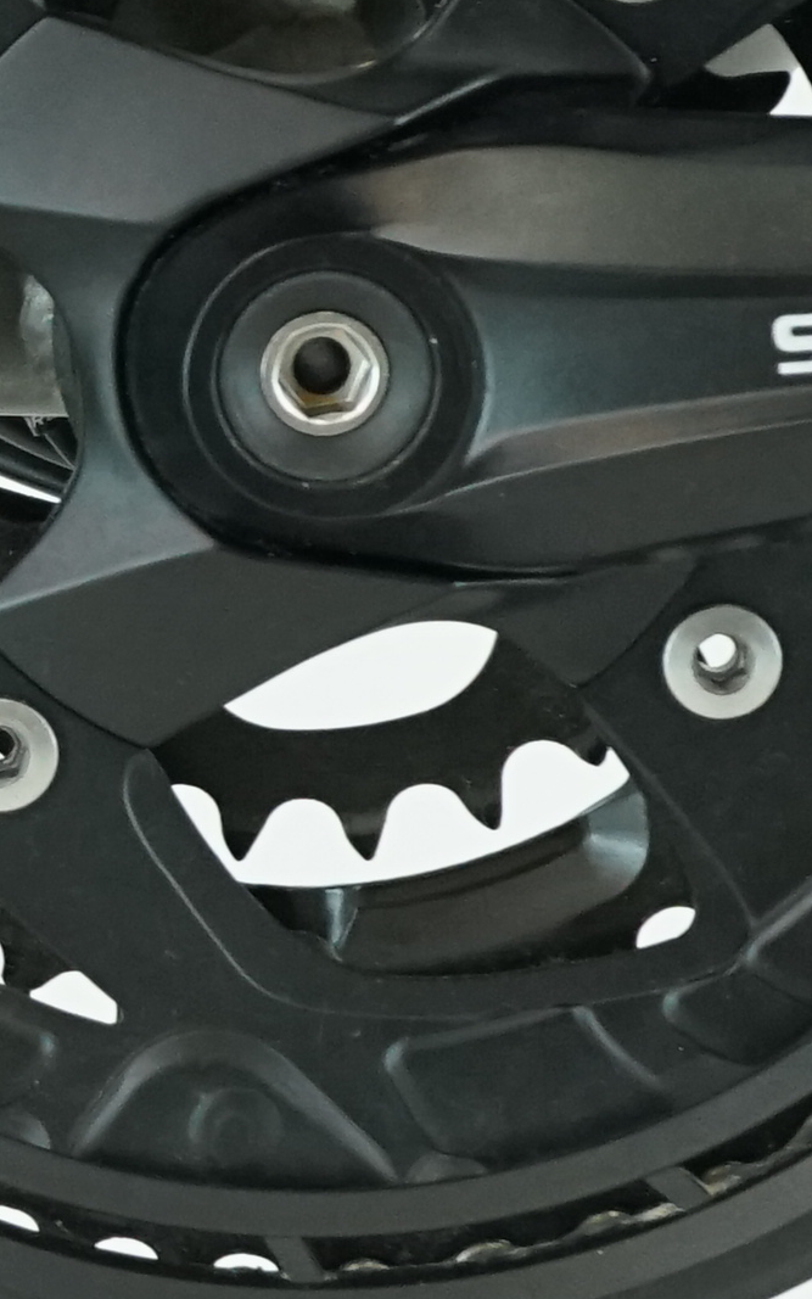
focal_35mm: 298
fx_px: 10550
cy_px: 502
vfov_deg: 7.0
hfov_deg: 4.3
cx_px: -1226
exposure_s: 1/200
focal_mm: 52
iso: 2000
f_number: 5.6
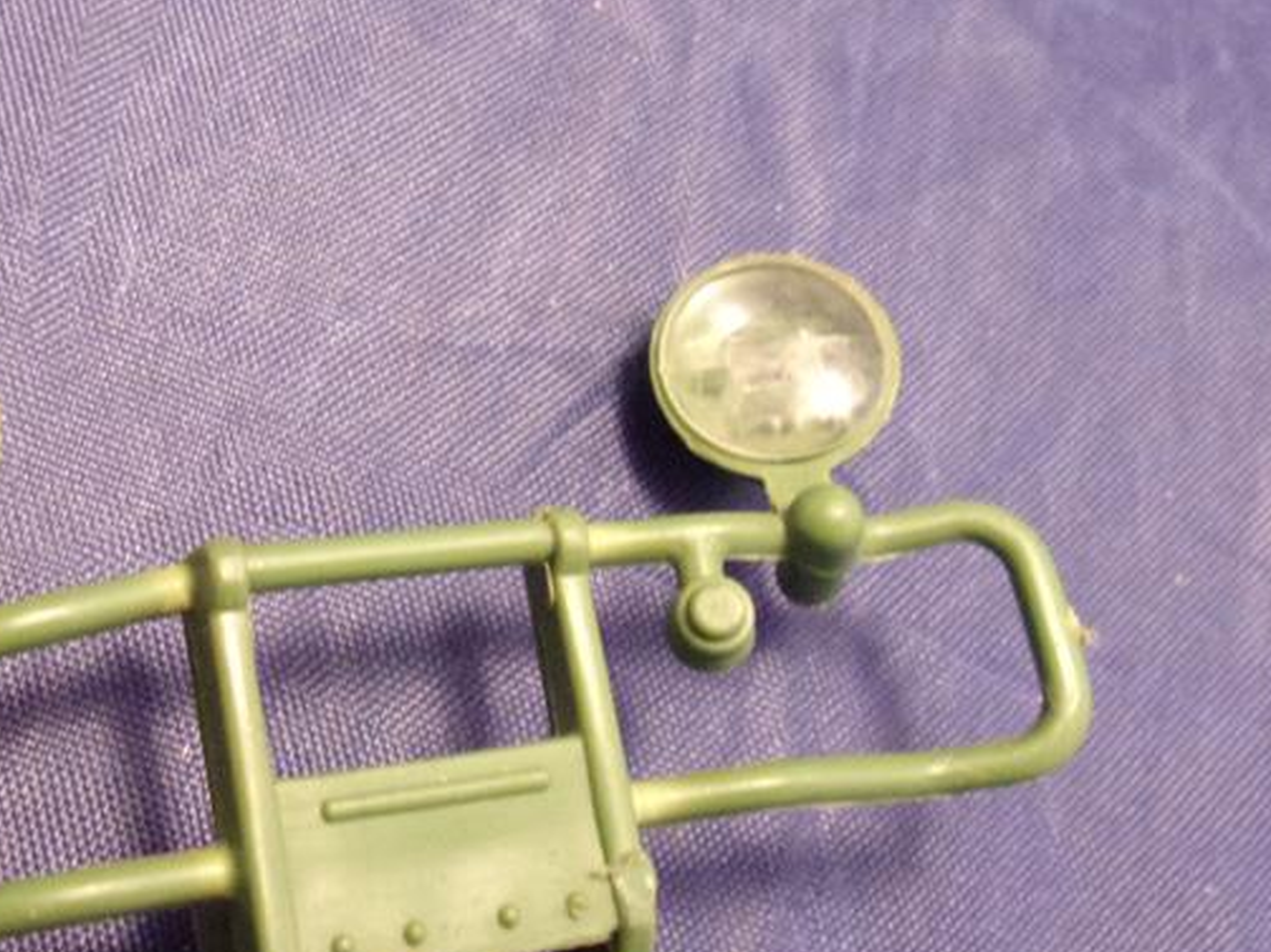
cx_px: 447
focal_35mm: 55
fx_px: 2019
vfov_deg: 26.4
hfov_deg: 34.7
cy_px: 303
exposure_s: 1/17
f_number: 3
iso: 625
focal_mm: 4.9
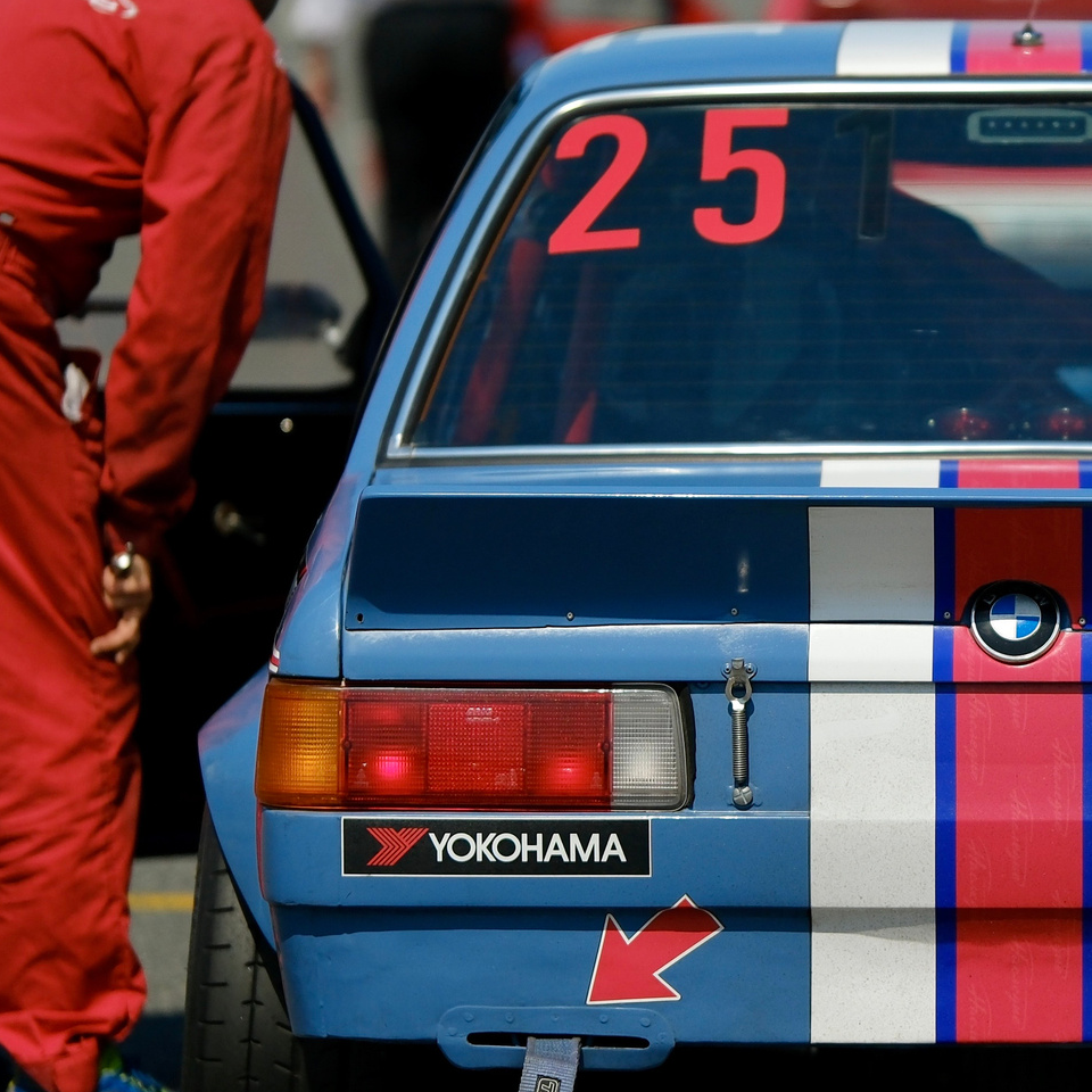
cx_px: 1021
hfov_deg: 6.8
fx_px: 9137
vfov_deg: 6.8
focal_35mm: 256
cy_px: 433
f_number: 1.2
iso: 160
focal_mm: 75
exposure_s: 1/32000
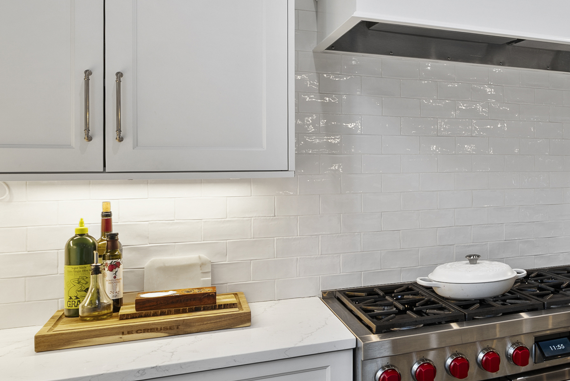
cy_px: 172
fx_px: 602
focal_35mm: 38
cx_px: 595
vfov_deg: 35.1
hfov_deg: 42.3
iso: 80
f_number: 7.1
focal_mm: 16
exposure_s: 1.6
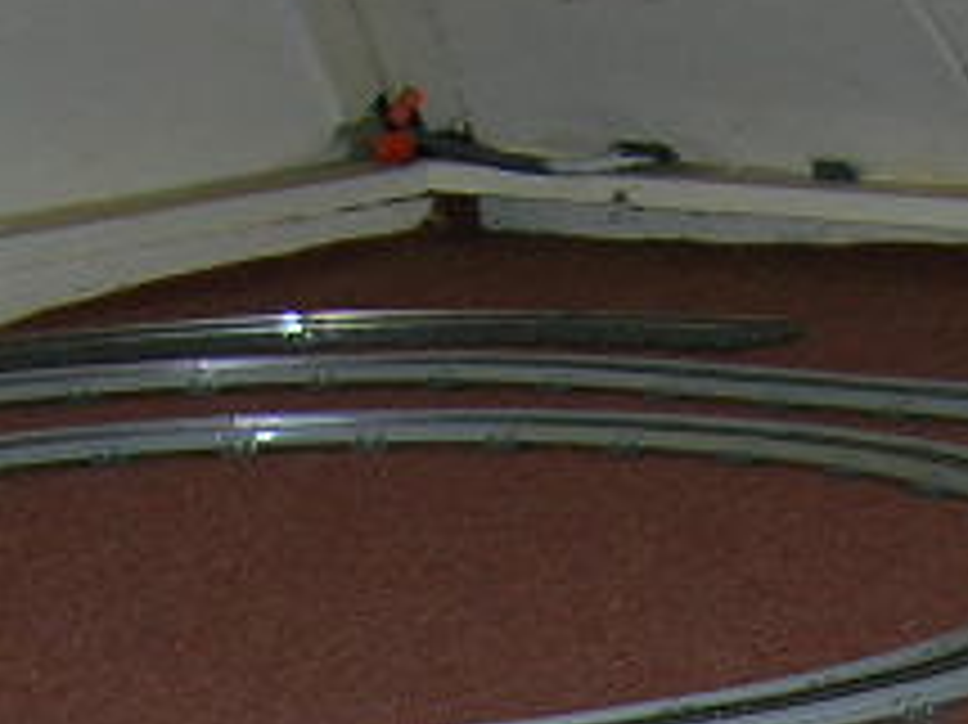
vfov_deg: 8.7
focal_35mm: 162
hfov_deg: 12.1
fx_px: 4528
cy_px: 1376
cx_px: 860
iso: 50
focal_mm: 5.7
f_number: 2.9
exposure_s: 1/60.1
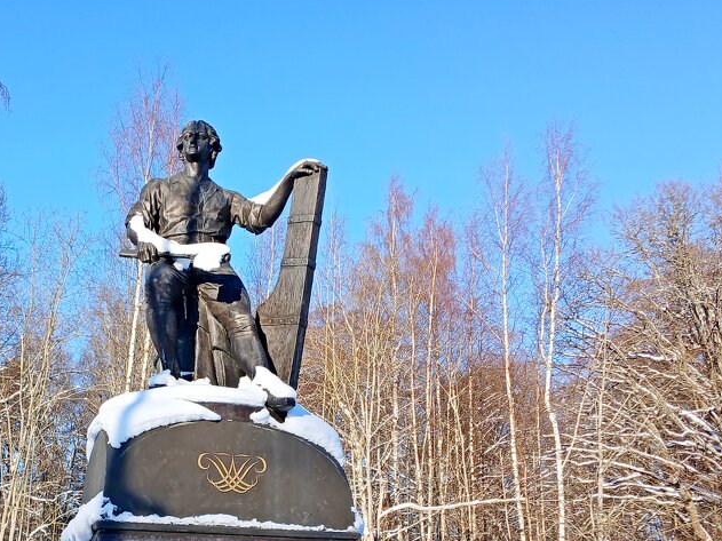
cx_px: 223
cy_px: 441
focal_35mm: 44
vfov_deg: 31.9
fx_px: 918
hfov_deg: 42.2
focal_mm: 3.98
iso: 20
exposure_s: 1/337
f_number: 1.8
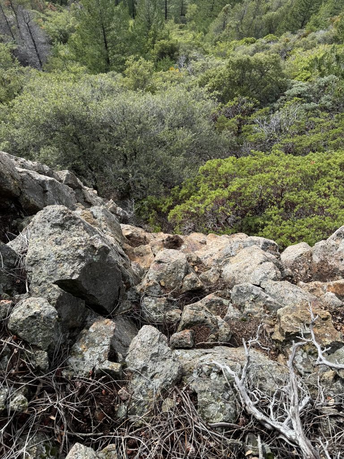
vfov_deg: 71.6
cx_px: 172
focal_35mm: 24
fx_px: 318
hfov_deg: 56.8
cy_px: 230
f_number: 1.78
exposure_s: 1/1151
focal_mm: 6.76
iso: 80
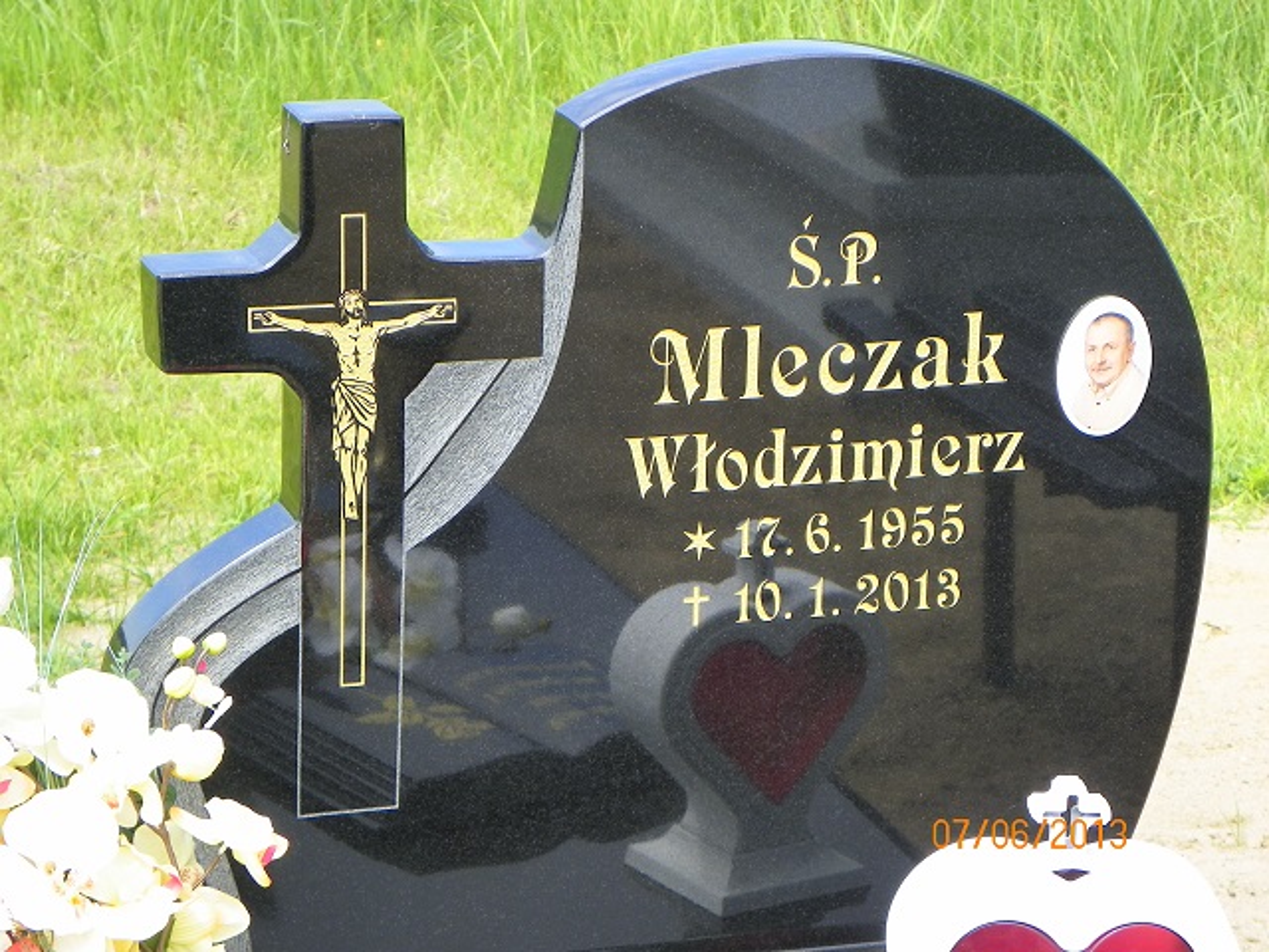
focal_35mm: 114
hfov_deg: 17.3
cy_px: 476
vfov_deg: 13.0
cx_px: 634
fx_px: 4179
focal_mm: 20.2
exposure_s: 1/160
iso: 64
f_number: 4
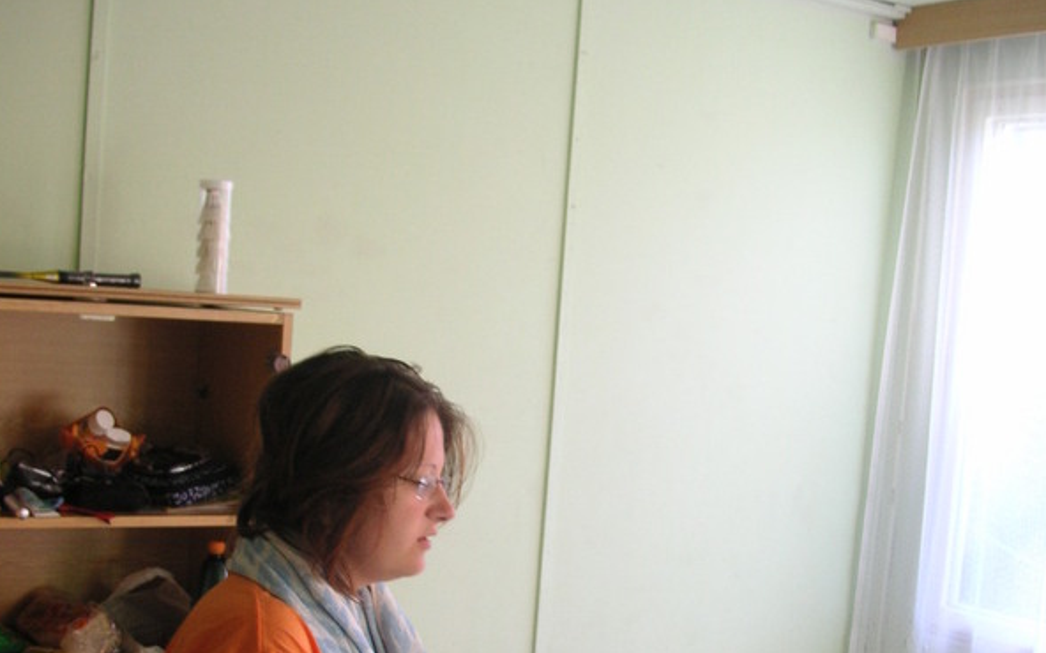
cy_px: 519
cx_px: 518
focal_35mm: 53
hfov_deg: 38.2
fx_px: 1511
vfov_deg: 24.1
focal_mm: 6.1
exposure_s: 1/45
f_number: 2.8
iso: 50
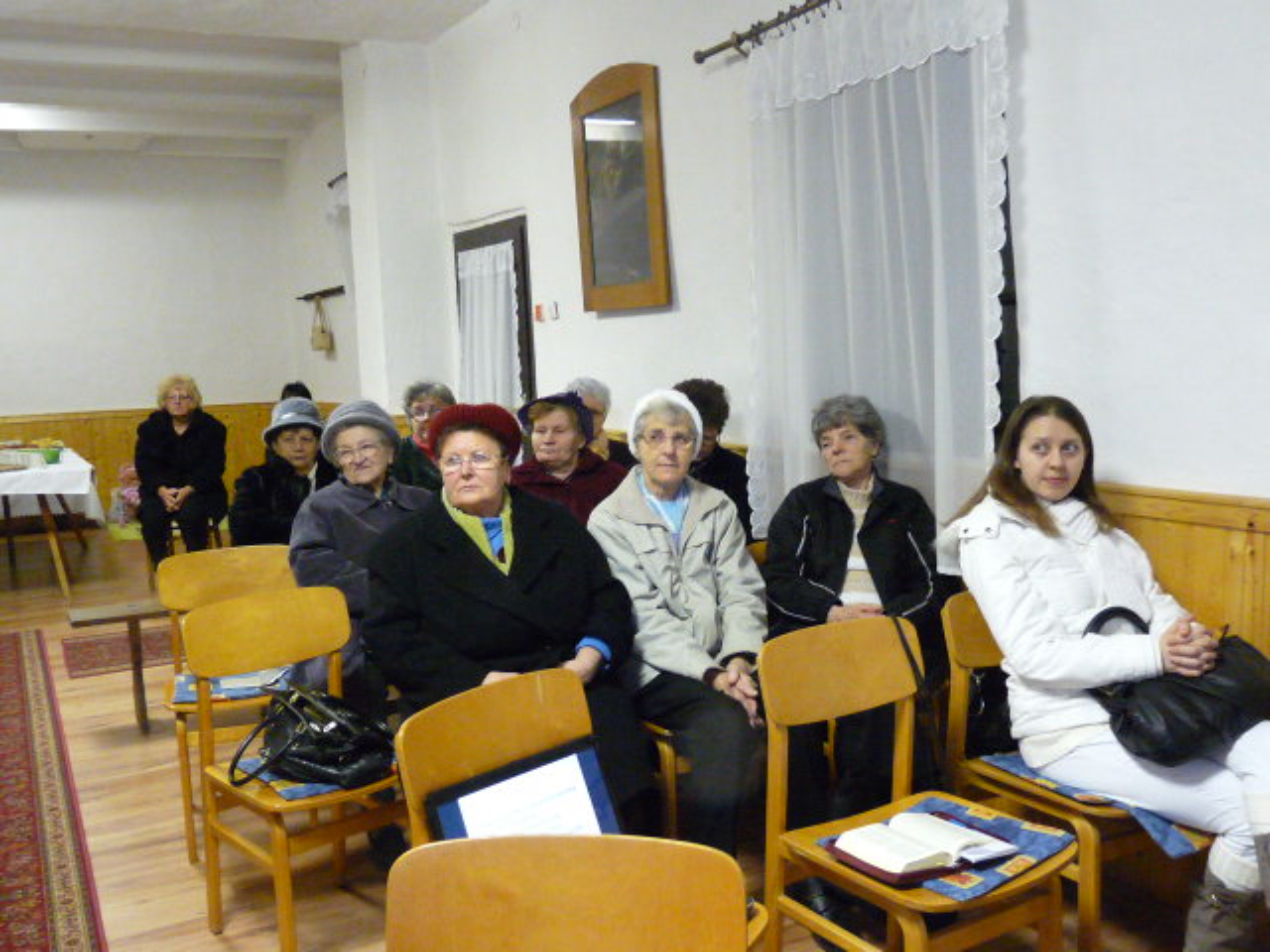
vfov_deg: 46.8
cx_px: 635
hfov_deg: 60.0
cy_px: 476
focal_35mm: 30
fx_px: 1101
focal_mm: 4.8
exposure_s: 1/20
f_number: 2.8
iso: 800
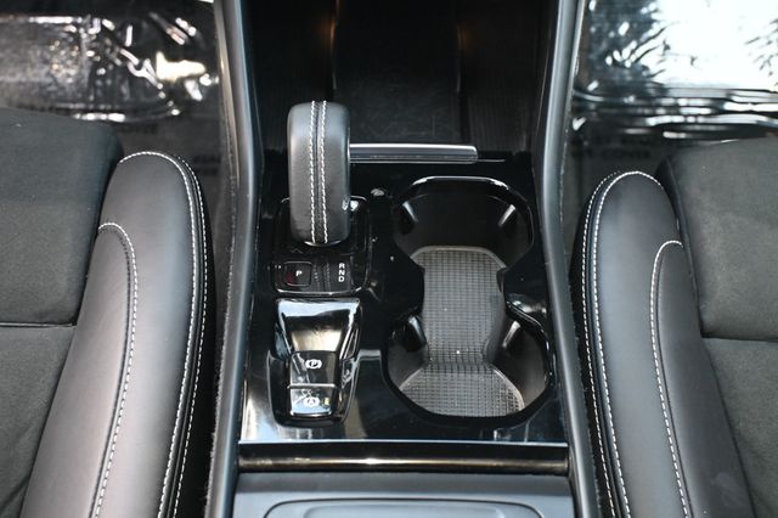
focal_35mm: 50
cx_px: 389
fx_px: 1069
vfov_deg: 27.2
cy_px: 259
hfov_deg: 40.0
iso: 3200
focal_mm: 33
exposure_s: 1/100
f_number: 5
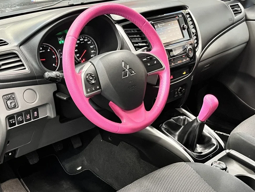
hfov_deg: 43.5
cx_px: 97
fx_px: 317
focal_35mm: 43
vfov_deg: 33.4
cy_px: 123
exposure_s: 1/33
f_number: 1.6
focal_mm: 5.1
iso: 500
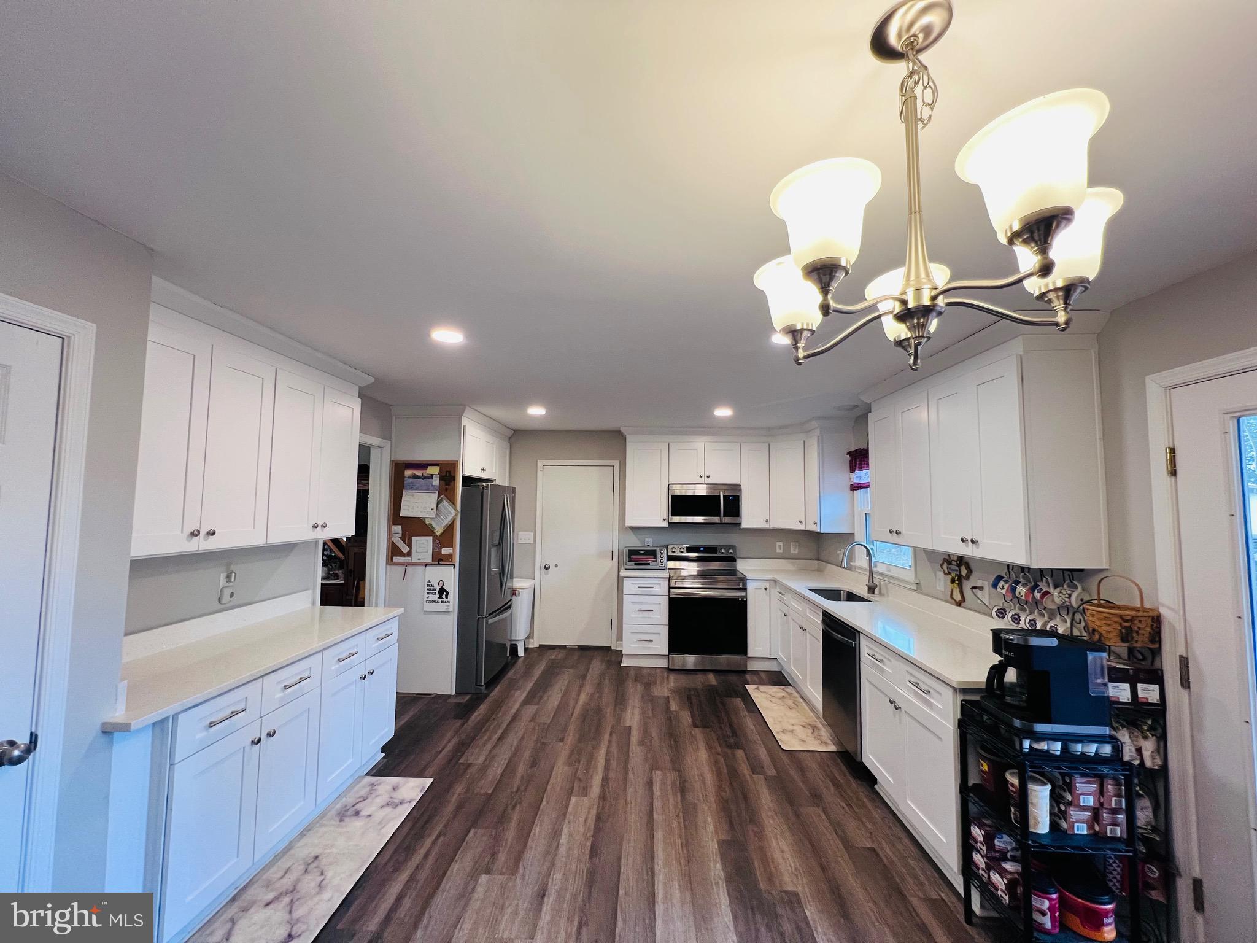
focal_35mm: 13
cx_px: 628
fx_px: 472
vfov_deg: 89.9
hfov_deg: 106.2
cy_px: 472
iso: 200
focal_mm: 1.57
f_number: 1.8
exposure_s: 1/120
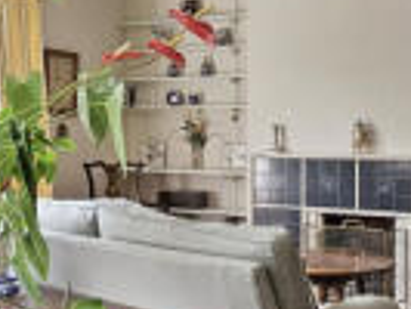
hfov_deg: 31.6
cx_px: 14
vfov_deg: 25.7
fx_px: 677
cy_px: 141
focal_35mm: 57
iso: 200
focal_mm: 2.2
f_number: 2.2
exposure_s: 1/190
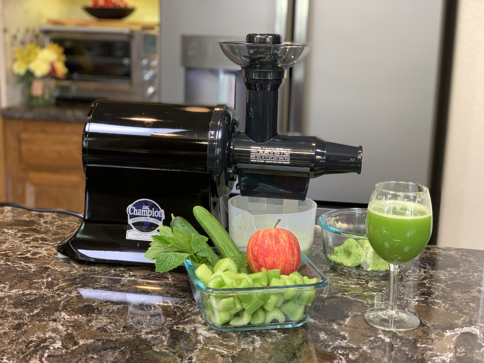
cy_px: 182
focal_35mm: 52
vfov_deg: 28.0
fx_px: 727
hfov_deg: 36.8
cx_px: 242
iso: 200
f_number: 2.4
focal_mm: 6
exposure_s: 1/60
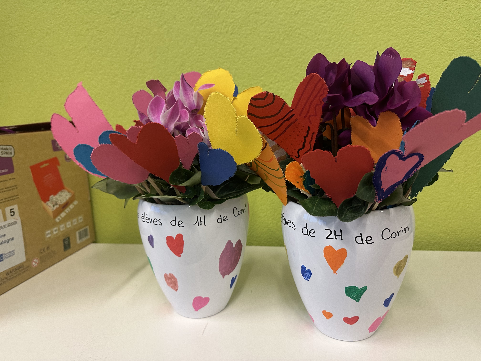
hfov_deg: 71.6
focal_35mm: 24
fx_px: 333
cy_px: 180
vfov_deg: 56.8
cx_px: 240
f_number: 1.78
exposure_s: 1/50
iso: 160
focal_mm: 6.86
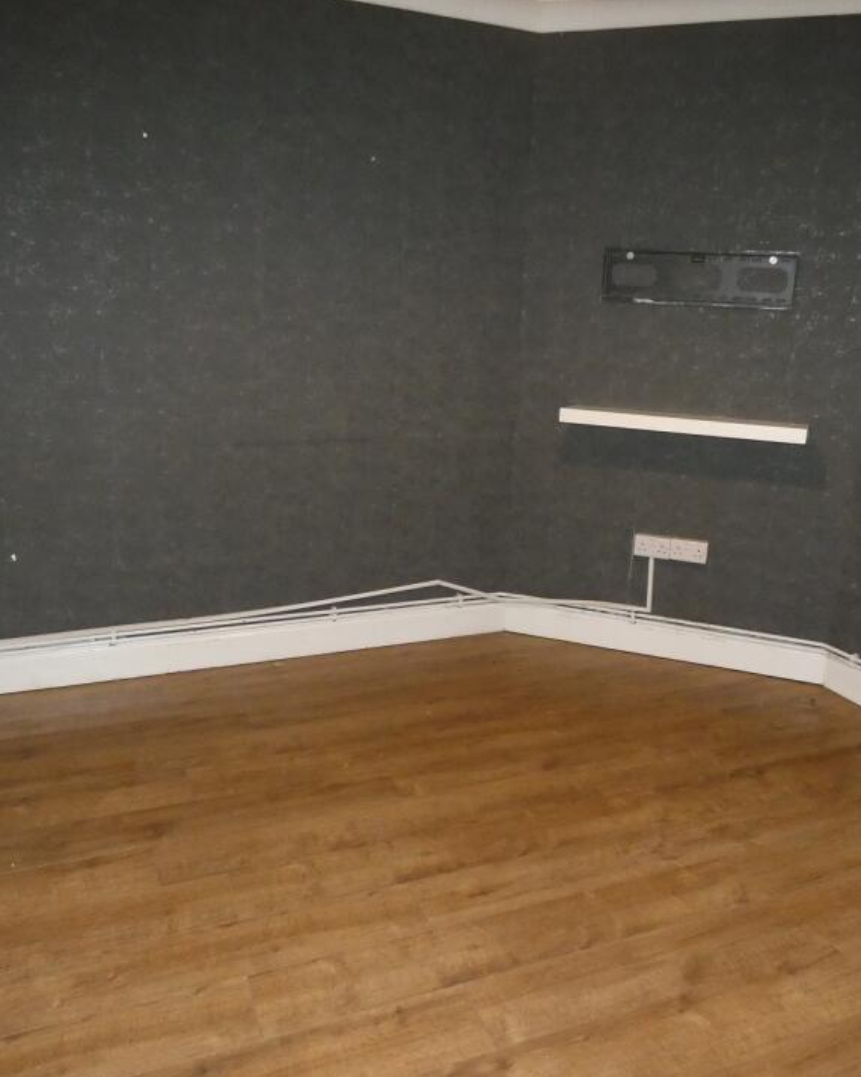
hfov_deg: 51.4
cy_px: 576
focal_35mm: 28
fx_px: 892
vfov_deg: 62.2
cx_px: 481
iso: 800
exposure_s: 1/60
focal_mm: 3.6
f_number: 2.8
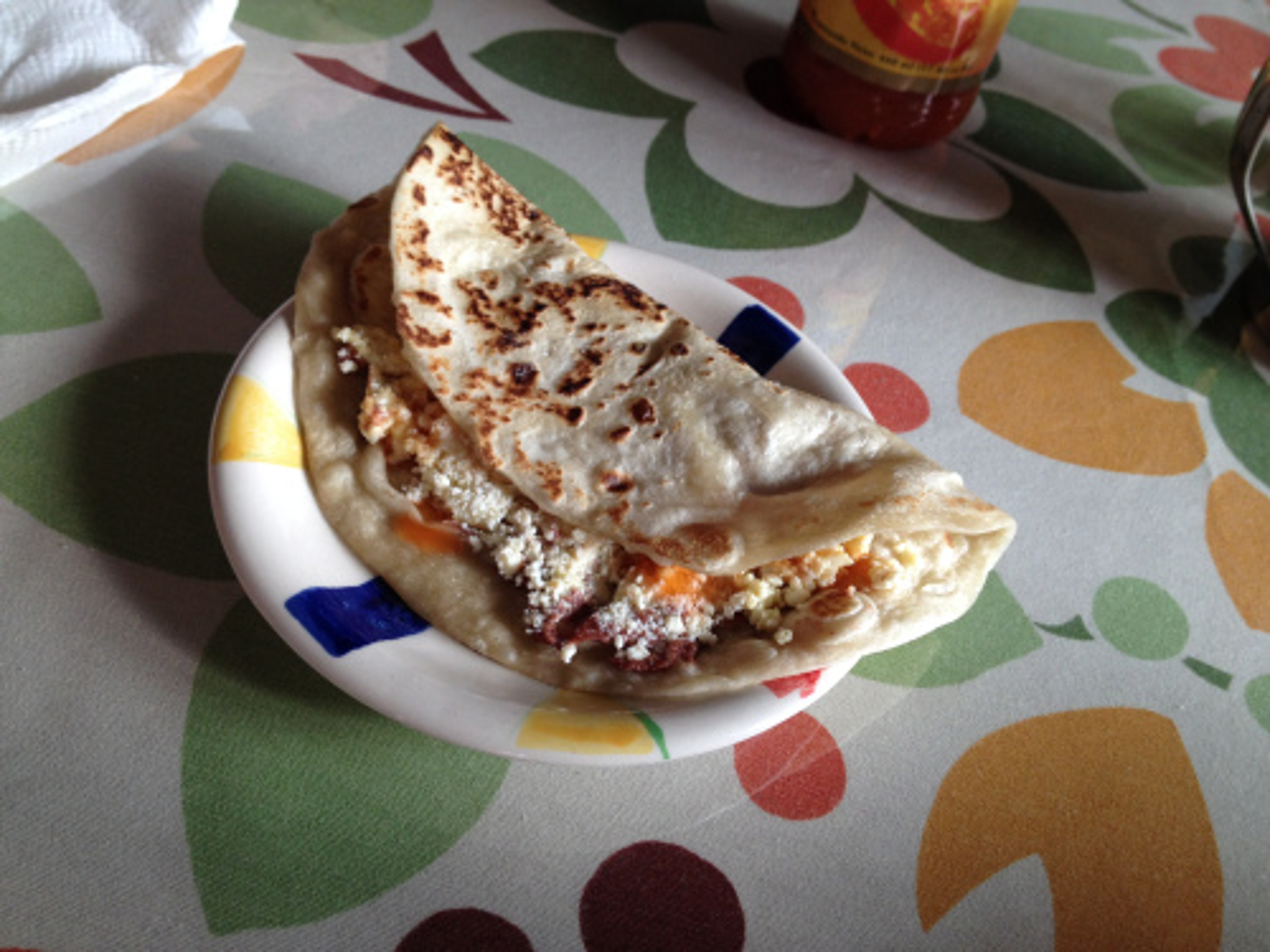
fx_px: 1284
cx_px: 635
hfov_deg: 52.6
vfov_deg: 40.7
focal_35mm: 35
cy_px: 476
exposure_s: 1/60
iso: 64
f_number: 2.4
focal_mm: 4.28
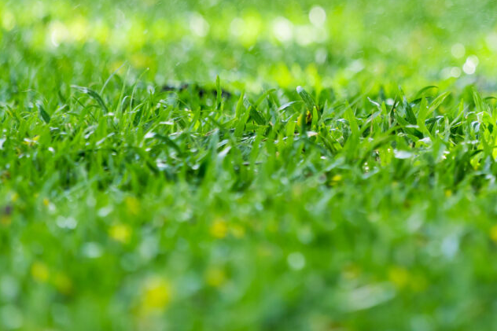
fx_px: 6569
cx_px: 539
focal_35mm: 476
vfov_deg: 2.9
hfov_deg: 4.3
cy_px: -4
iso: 200
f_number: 4
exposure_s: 1/400
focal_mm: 188
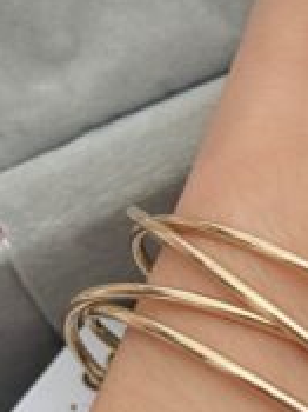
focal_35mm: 110
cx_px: 348
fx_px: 1307
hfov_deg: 13.2
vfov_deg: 17.9
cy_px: 268
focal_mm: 6.76
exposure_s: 1/316
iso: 80
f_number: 1.78
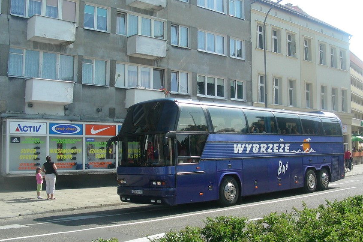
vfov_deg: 31.9
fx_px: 424
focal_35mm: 42
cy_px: 121
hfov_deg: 46.4
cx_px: 191
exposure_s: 1/402
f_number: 4
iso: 50
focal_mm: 6.3
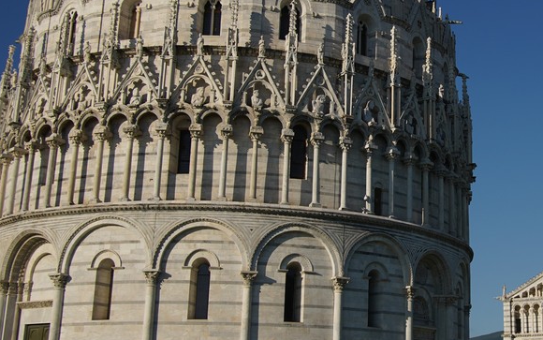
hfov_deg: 33.4
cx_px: 444
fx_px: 873
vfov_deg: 22.0
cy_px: 148
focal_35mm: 59
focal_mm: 28
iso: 100
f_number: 8
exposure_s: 1/500
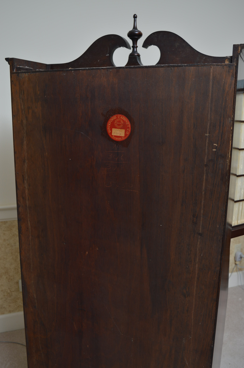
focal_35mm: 33
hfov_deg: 39.9
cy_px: 184
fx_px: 336
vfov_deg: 57.3
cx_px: 122
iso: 100
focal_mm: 22
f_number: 5.6
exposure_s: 1/60
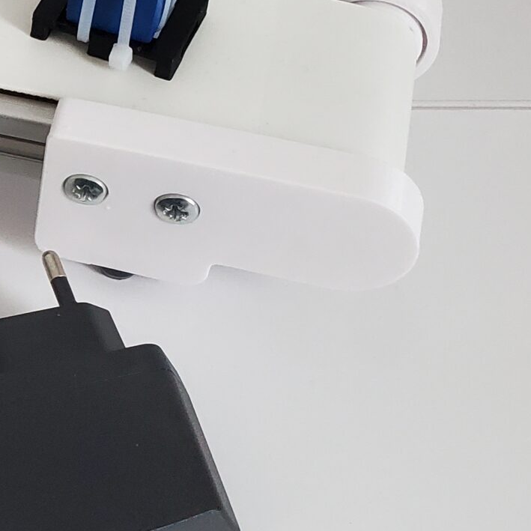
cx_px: -180
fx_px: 1440
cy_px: 280
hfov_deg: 19.1
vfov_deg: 20.9
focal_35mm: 83
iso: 800
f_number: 2.4
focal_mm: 4.3
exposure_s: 1/50
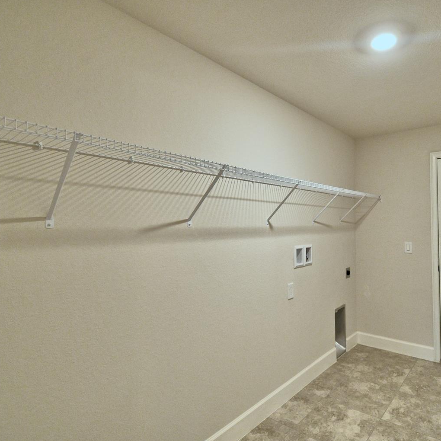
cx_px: 284
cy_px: 220
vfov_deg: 74.8
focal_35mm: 20
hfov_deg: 73.1
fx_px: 288
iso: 400
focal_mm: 10
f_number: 4.5
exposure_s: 1/30
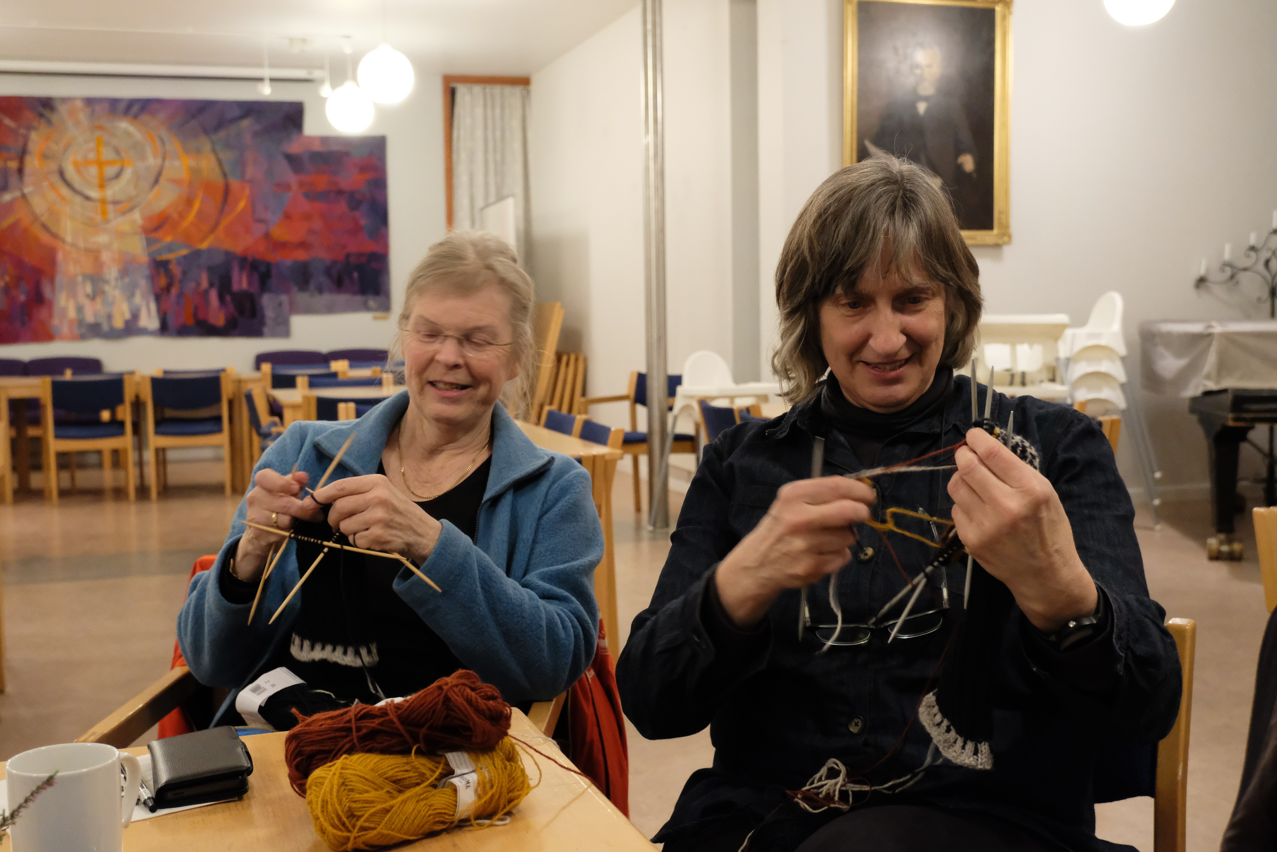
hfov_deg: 48.5
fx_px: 1419
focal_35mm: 40
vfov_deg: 33.4
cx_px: 638
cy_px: 426
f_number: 4.4
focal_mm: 26.4
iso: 6400
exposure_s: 1/42
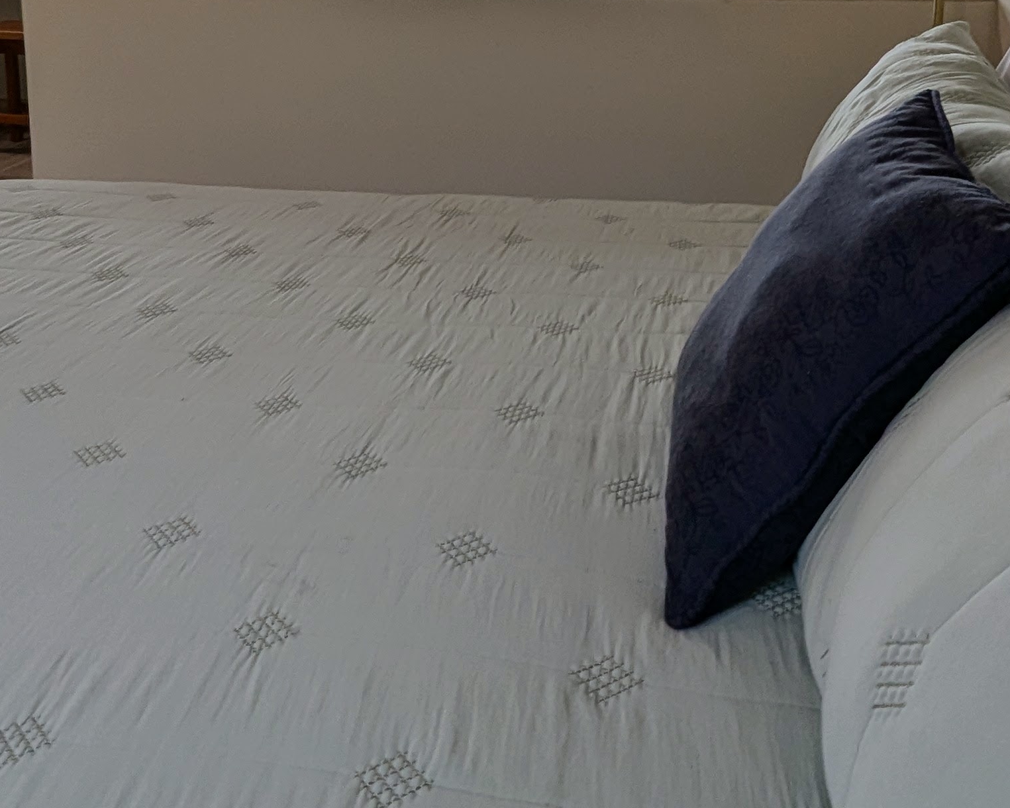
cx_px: 595
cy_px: -19
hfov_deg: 52.6
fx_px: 1016
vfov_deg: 38.1
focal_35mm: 34
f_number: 2.2
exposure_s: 1/120
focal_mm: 1.95
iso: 79
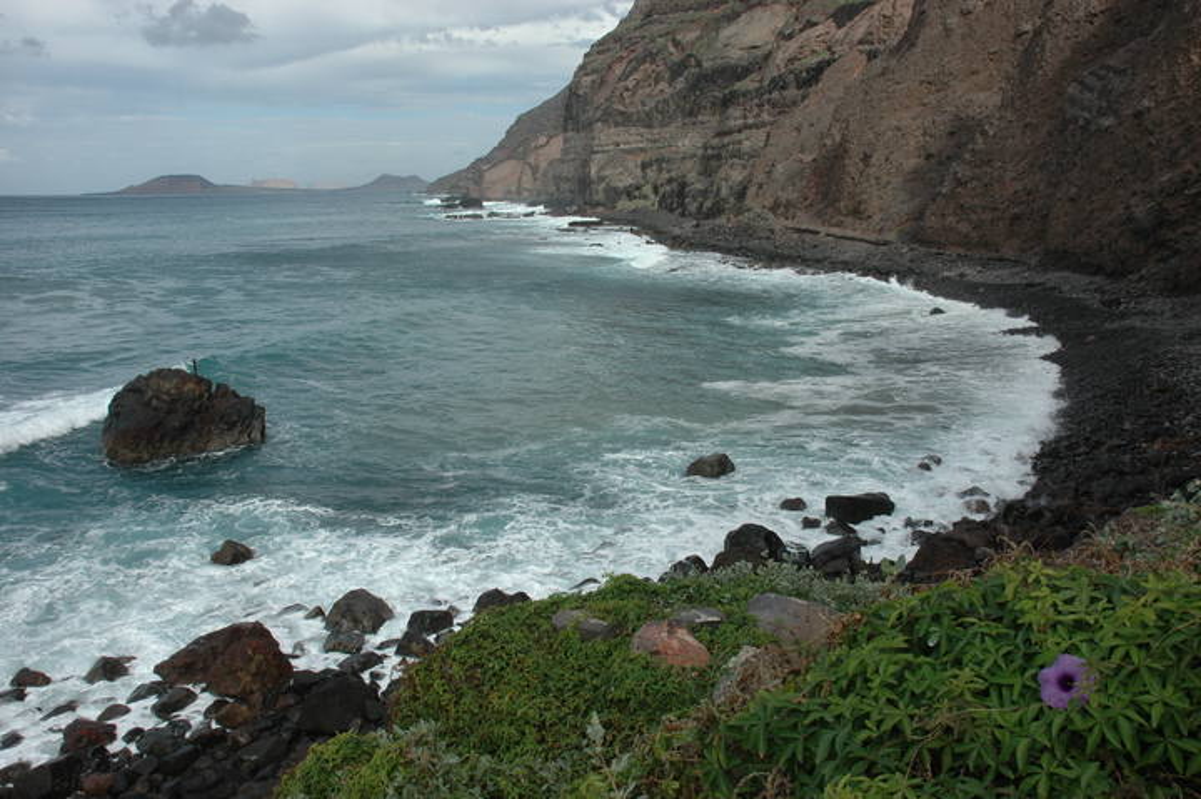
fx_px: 900
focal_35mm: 27
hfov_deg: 67.4
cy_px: 400
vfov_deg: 47.9
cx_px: 600
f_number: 10
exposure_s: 1/400
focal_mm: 18
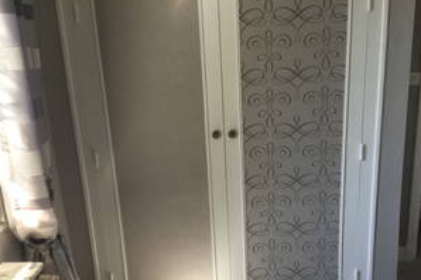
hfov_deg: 49.5
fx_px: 456
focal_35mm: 39
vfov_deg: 33.8
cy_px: 188
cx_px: 229
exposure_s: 1/33
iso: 25
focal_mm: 3.3
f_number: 2.4
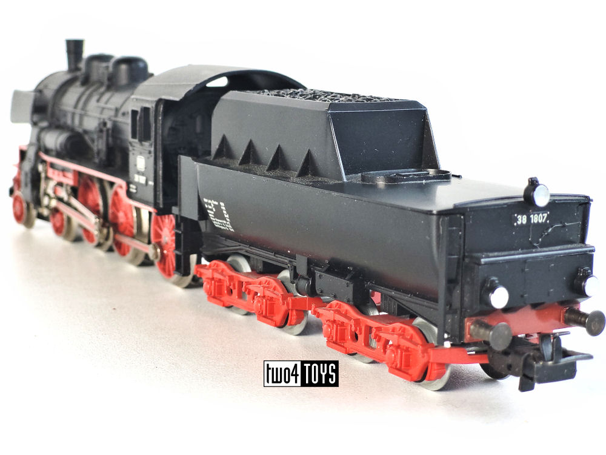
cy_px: 228
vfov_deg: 19.4
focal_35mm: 76
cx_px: 303
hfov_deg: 25.7
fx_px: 1330
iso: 40
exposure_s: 1/50
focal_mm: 7.12
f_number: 2.4
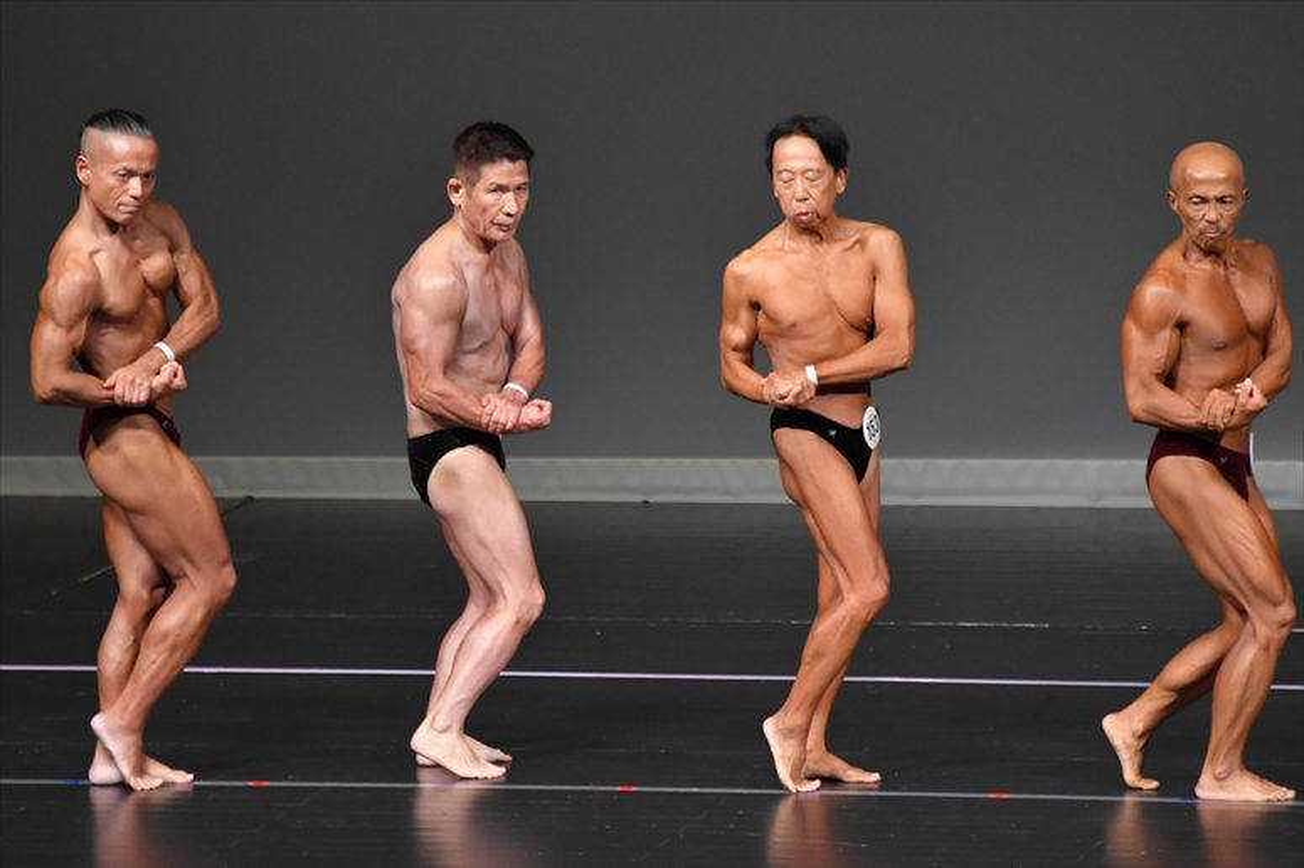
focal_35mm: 345
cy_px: 434
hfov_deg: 6.0
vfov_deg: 4.0
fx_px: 12491
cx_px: 652
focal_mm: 230
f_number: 5.6
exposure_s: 1/400
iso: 4000
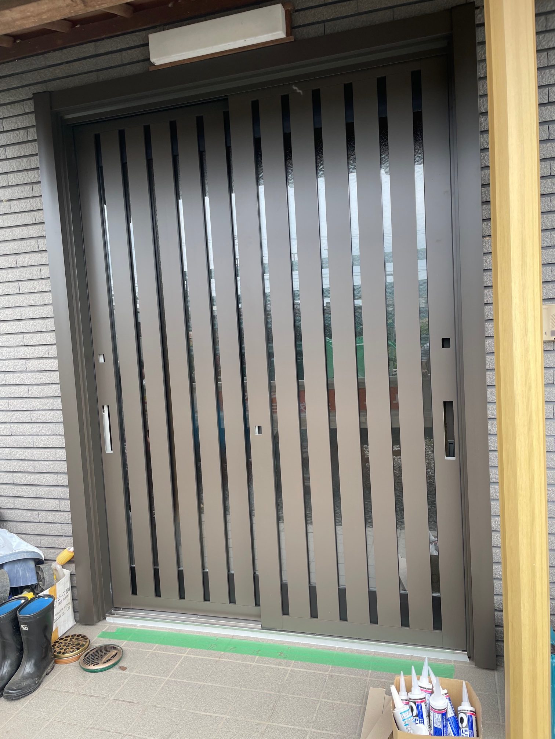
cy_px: 370
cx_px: 278
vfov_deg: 67.3
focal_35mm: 26
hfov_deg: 53.1
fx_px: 556
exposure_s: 1/150
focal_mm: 4.2
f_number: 1.6
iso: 32
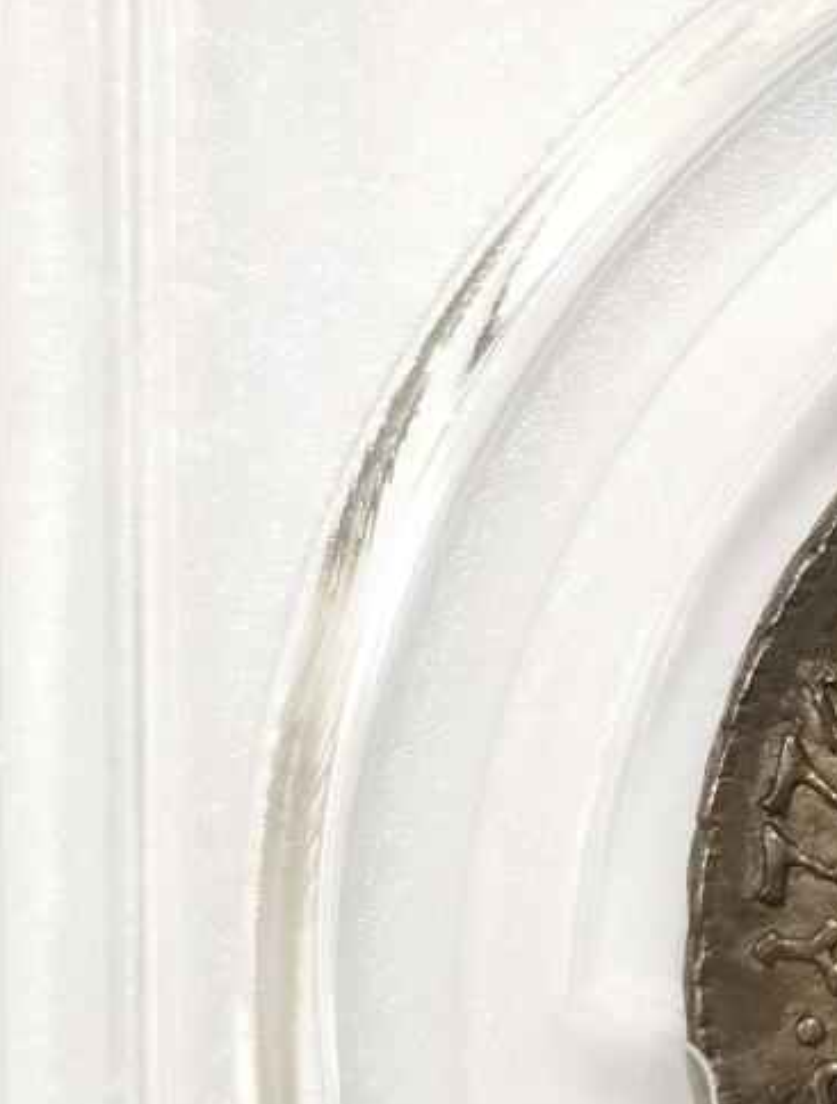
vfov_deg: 9.8
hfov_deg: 7.3
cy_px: 401
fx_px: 6435
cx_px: 1443
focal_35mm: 201
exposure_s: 1/100
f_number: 16
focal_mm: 5.56
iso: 200
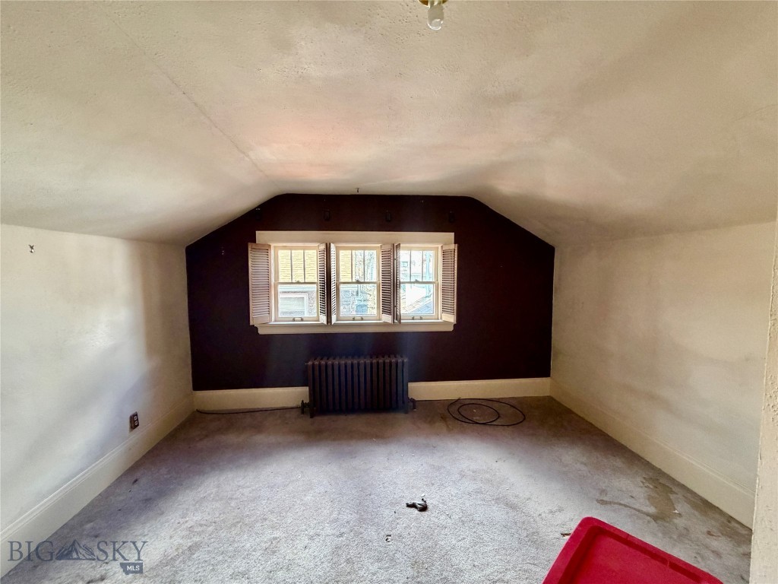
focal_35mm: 14
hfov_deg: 102.1
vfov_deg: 85.7
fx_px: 315
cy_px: 292
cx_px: 389
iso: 320
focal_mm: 2.22
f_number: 2.2
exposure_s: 1/77
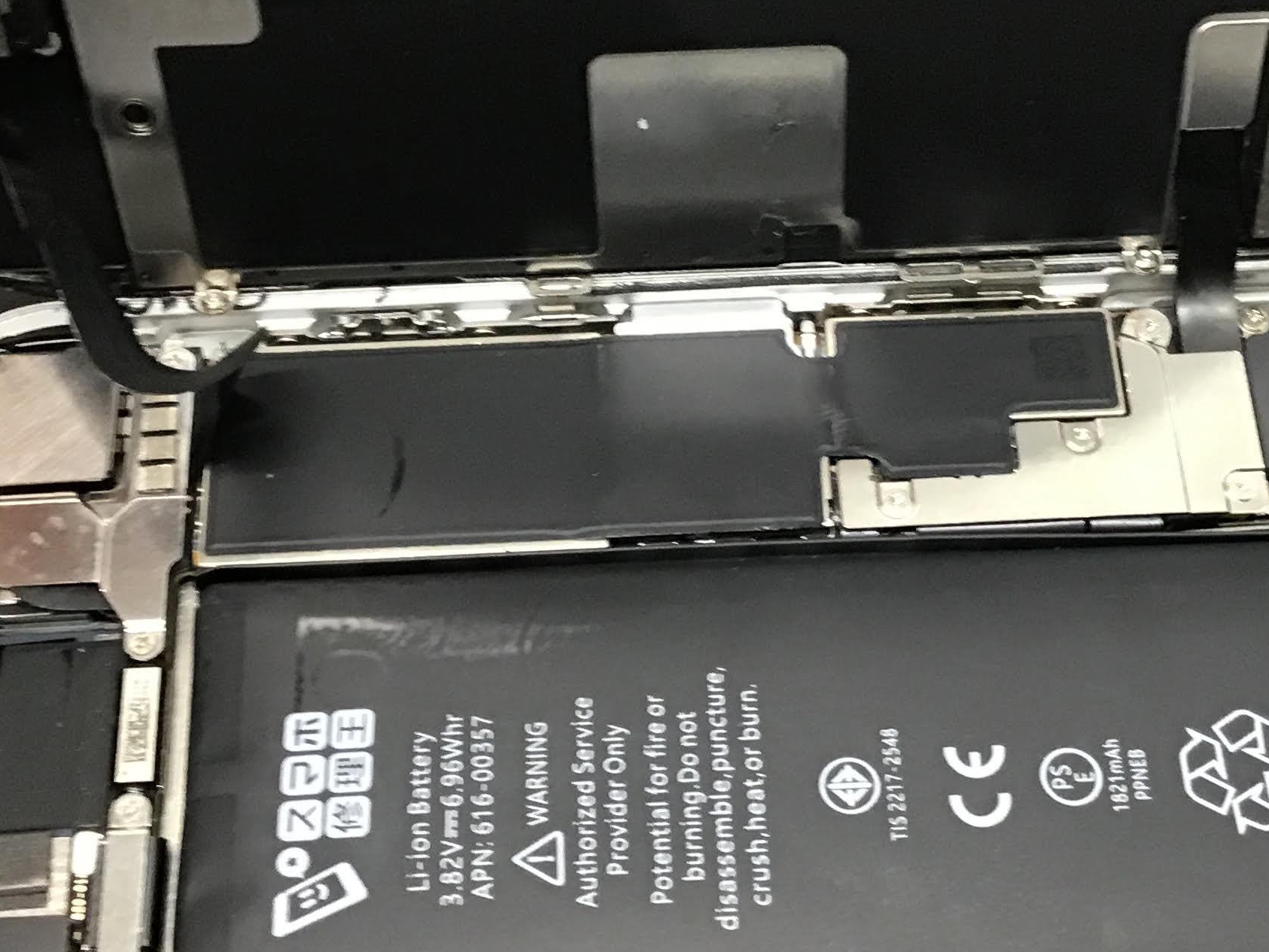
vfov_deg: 24.4
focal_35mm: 60
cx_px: 694
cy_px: 378
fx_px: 2200
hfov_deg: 32.2
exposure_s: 1/30
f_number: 2.4
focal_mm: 3.3
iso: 125
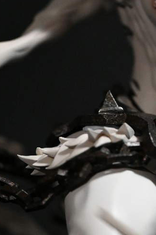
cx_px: 224
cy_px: 101
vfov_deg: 9.6
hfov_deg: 6.3
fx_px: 1395
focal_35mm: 214
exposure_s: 1/80
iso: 4500
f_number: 2.8
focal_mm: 70
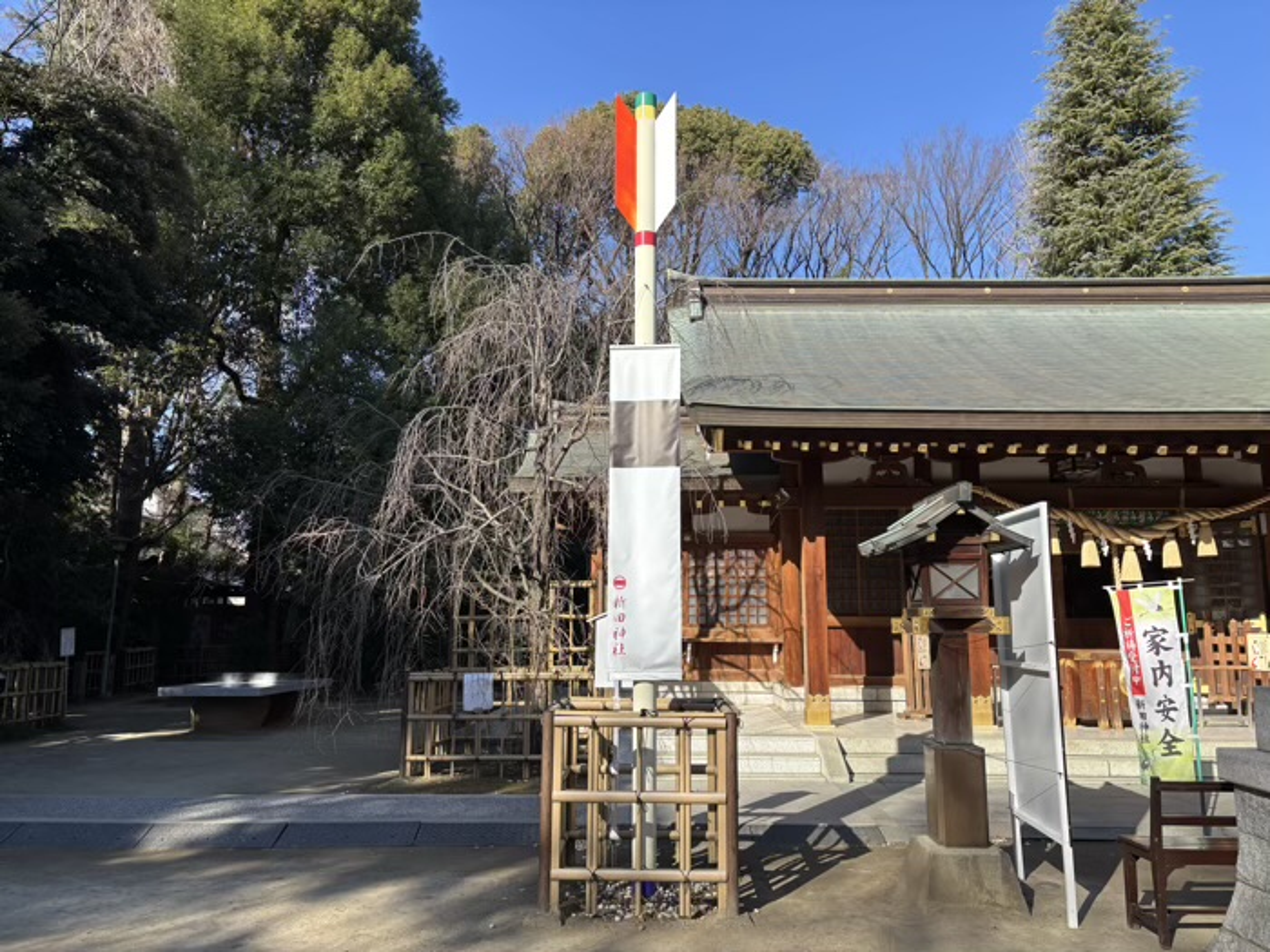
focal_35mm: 26
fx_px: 954
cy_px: 476
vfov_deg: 53.1
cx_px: 635
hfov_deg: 67.3
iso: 50
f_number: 1.6
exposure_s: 1/1721
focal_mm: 5.96
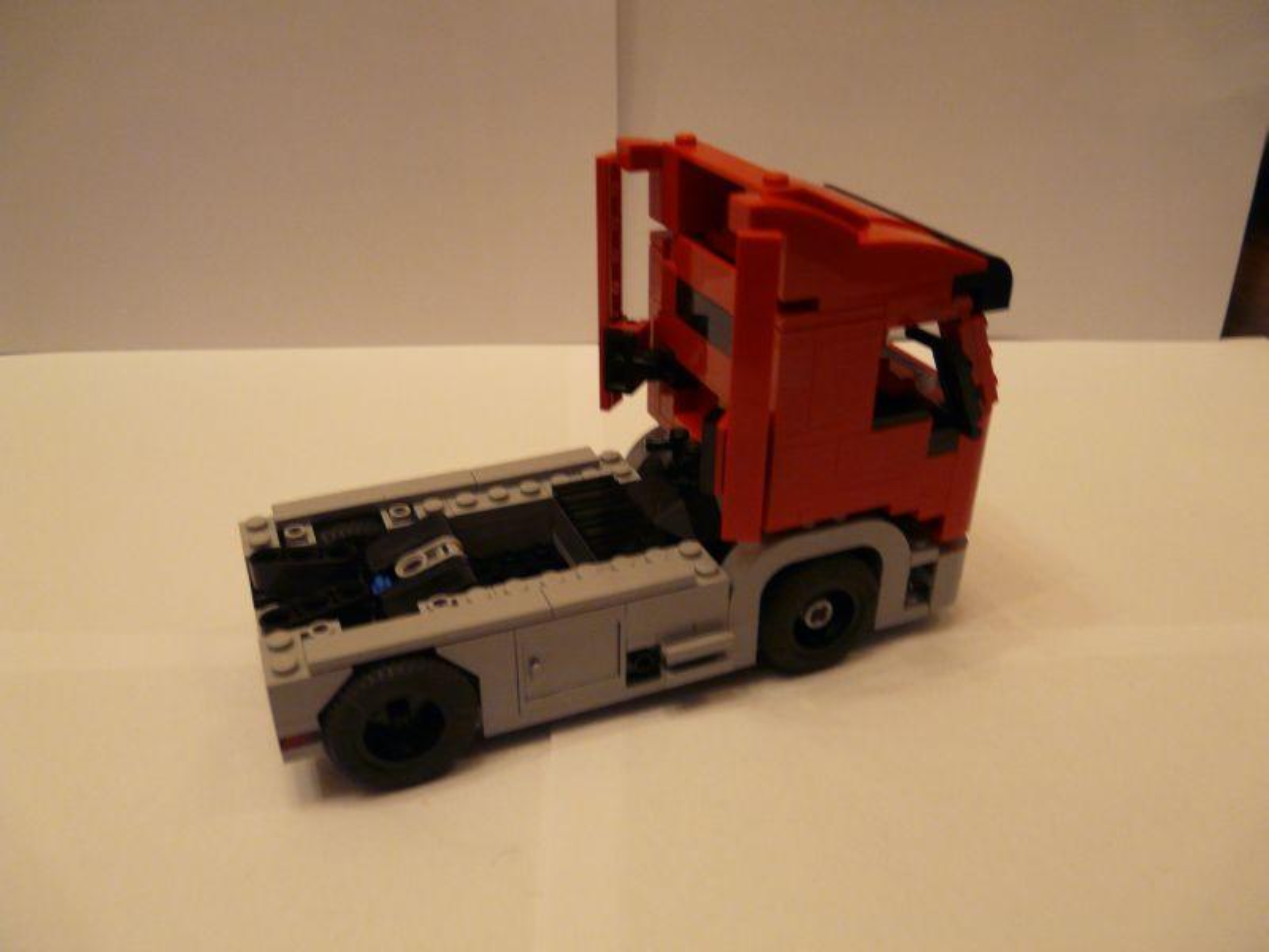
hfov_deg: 63.4
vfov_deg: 49.7
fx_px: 1026
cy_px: 476
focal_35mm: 28
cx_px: 634
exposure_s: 1/10
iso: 200
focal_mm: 4.6
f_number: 2.8
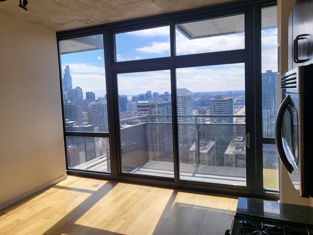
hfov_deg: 65.3
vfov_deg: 51.3
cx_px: 153
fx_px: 244
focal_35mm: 27
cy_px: 114
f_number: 1.8
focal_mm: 4.25
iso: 50
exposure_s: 1/1151
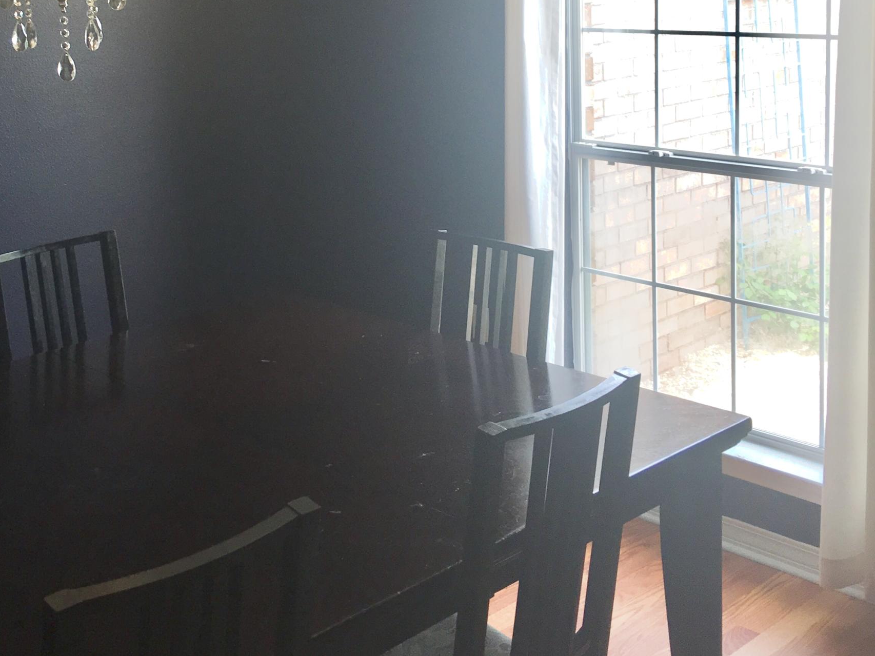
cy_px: 105
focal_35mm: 51
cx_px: 365
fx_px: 1289
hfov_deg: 37.4
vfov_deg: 27.8
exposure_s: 1/120
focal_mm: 4.15
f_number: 2.2
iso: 32
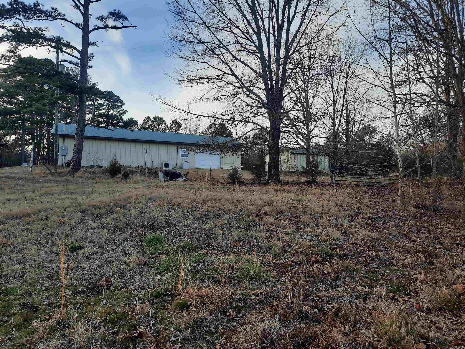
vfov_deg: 54.9
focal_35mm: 25
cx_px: 232
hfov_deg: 69.4
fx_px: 336
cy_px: 174
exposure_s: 1/155
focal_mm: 4.6
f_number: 2
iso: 32
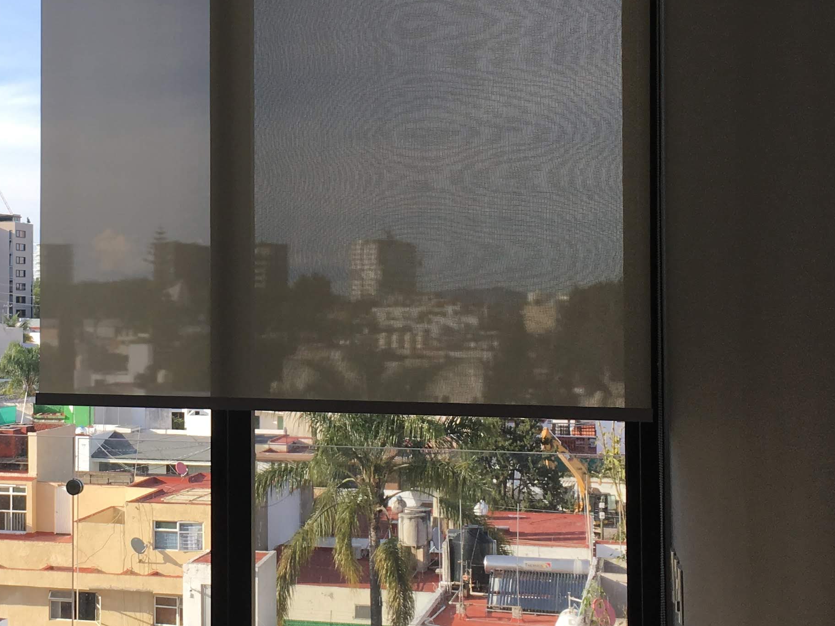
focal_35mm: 64
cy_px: 263
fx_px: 1544
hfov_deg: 29.5
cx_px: 154
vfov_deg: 22.9
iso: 25
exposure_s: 1/432
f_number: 2.2
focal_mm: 4.15
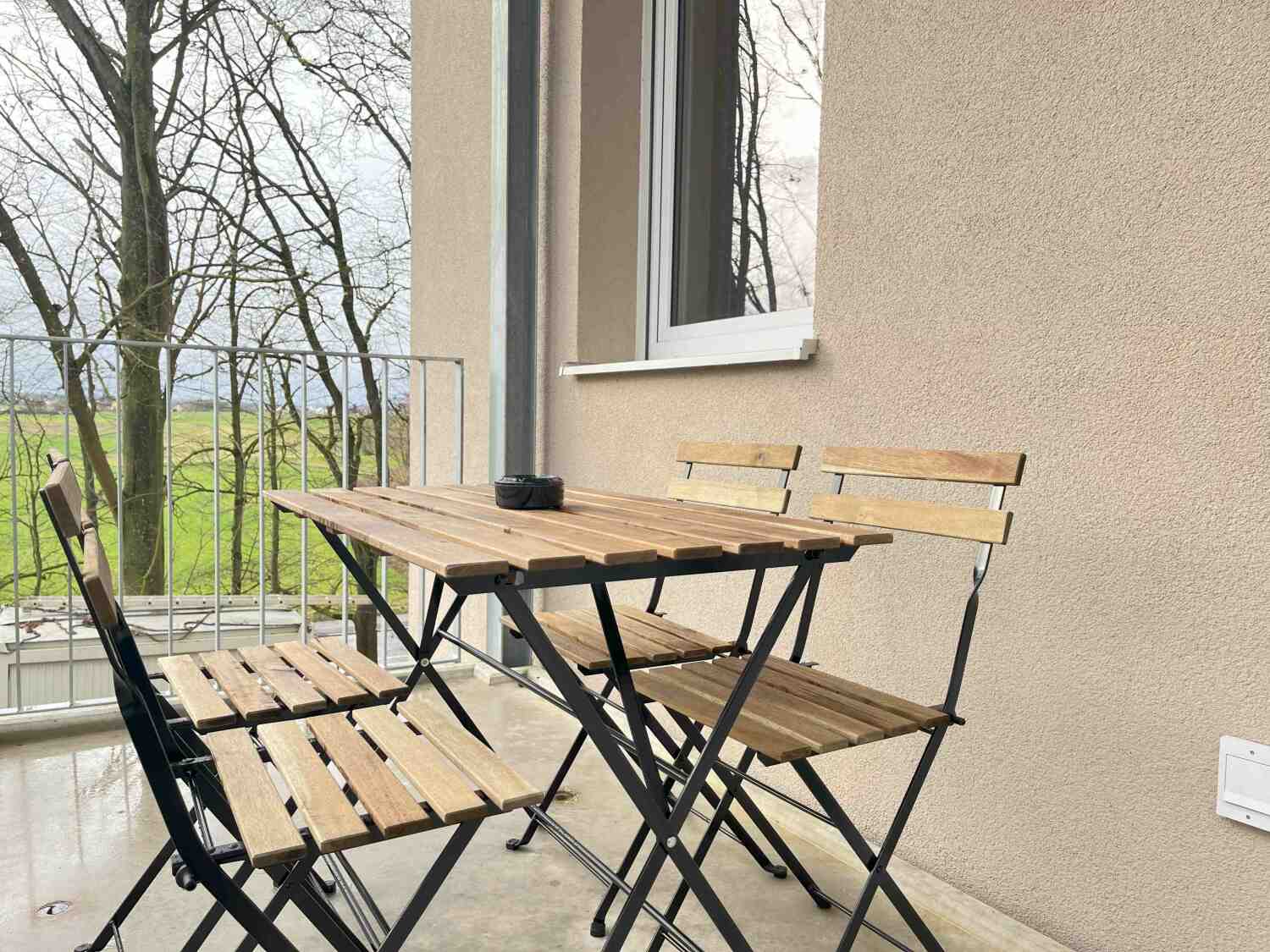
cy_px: 476
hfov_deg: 67.3
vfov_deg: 53.1
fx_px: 954
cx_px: 635
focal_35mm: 26
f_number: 1.6
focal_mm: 5.1
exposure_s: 1/304
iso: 50
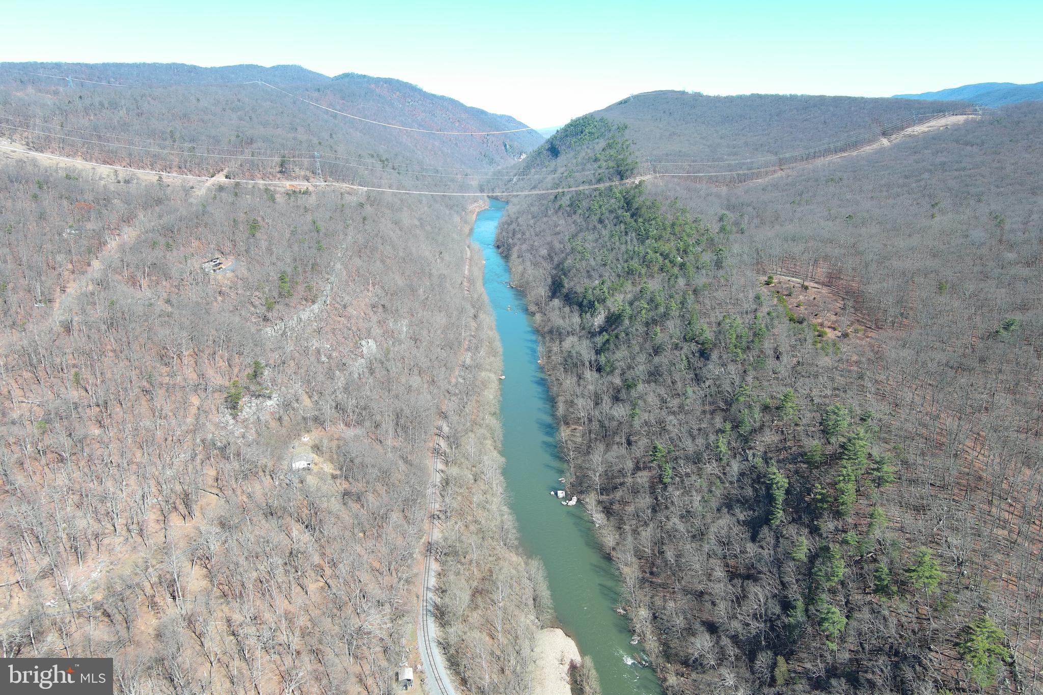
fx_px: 840
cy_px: 348
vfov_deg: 45.0
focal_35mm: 29
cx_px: 522
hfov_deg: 63.7
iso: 100
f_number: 2.8
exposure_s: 1/532
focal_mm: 10.57
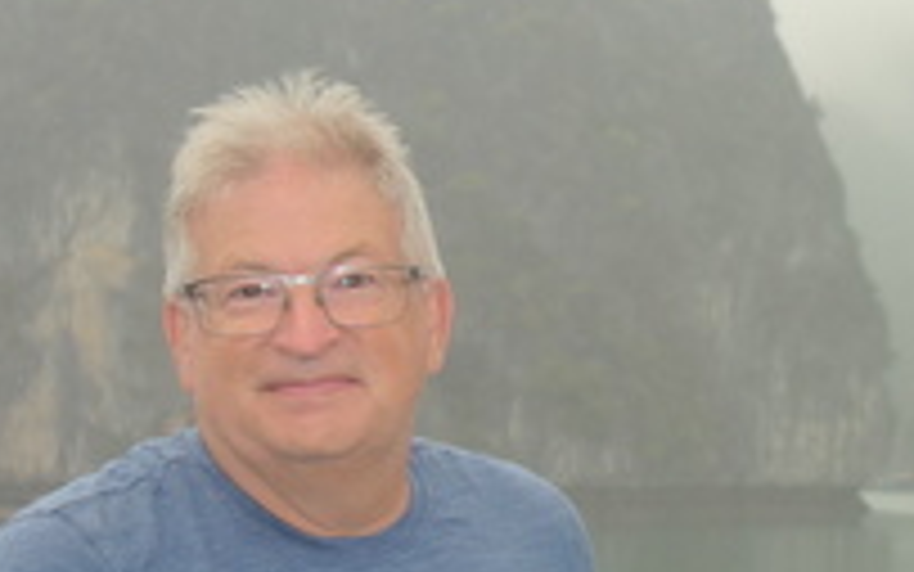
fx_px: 3862
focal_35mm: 155
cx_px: 1369
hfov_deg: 12.8
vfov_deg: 8.5
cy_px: 401
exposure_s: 1/80
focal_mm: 14.4
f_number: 2.8
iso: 125
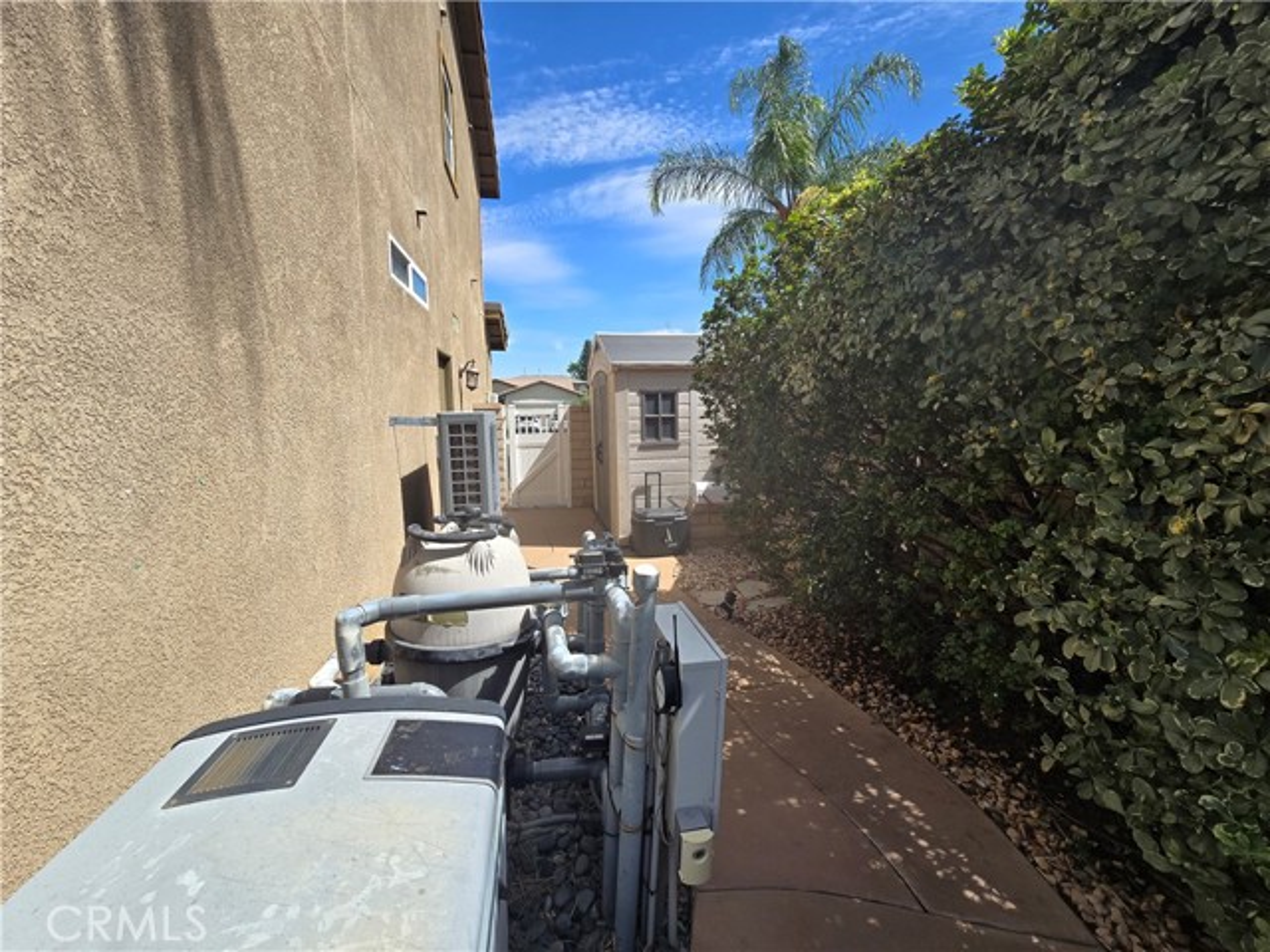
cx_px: 635
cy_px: 476
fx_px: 477
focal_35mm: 13
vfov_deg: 89.9
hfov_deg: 106.2
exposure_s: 1/1513
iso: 50
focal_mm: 2.2
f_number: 2.2
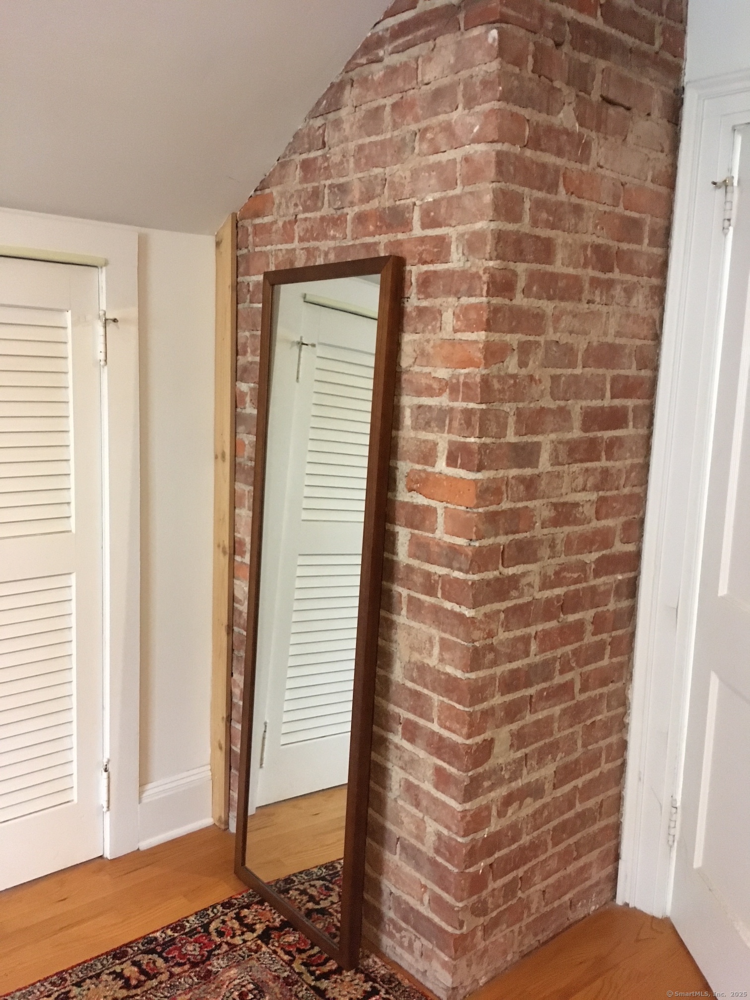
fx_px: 838
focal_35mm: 29
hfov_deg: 48.2
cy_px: 500
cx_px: 375
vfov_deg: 61.7
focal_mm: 4.15
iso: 320
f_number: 2.2
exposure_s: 1/15
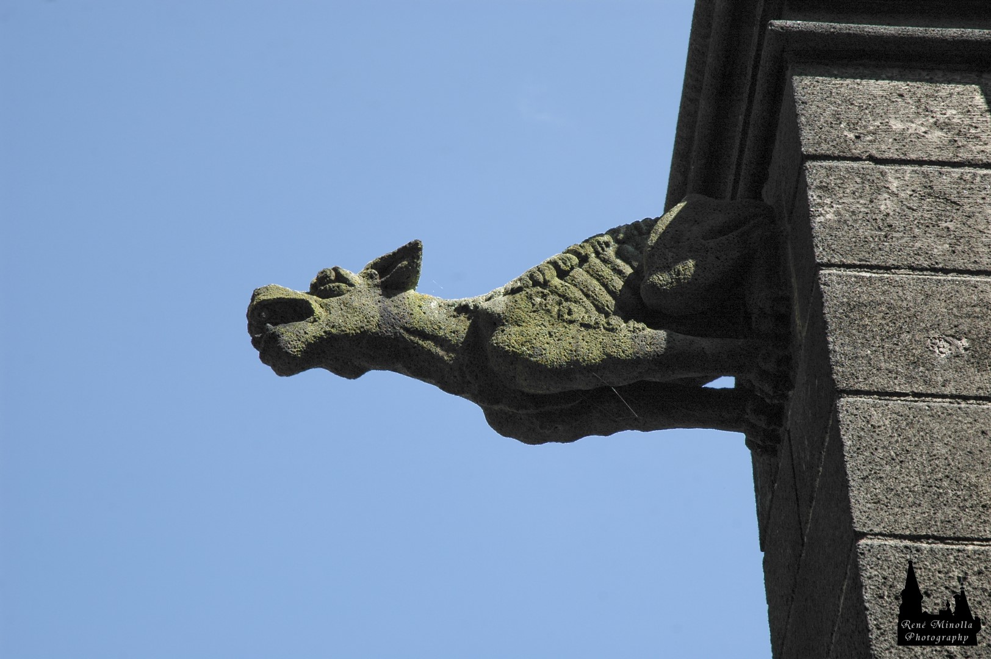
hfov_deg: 19.5
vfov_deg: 13.0
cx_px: 496
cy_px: 330
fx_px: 2888
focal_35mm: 105
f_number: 8
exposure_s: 1/250
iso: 200
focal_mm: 70
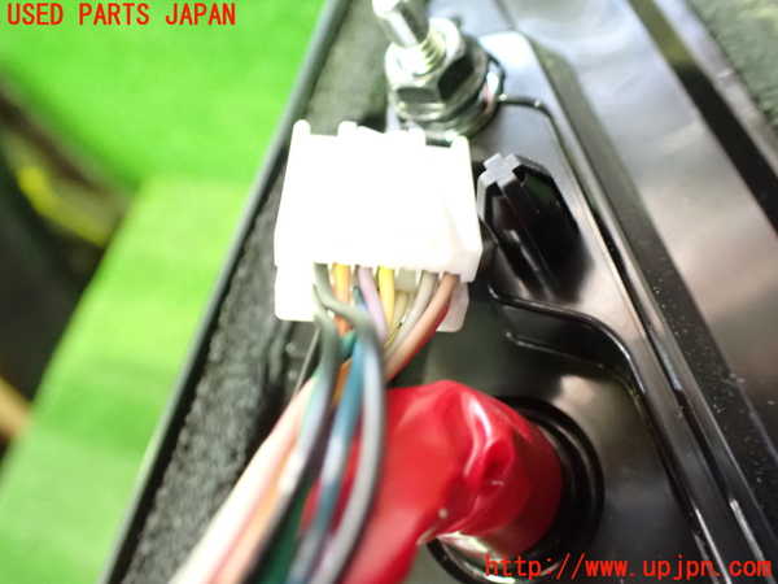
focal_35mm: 30
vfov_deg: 46.8
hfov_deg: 60.0
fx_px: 674
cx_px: 389
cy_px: 292
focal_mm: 5.4
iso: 1600
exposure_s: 1/20
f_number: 2.3
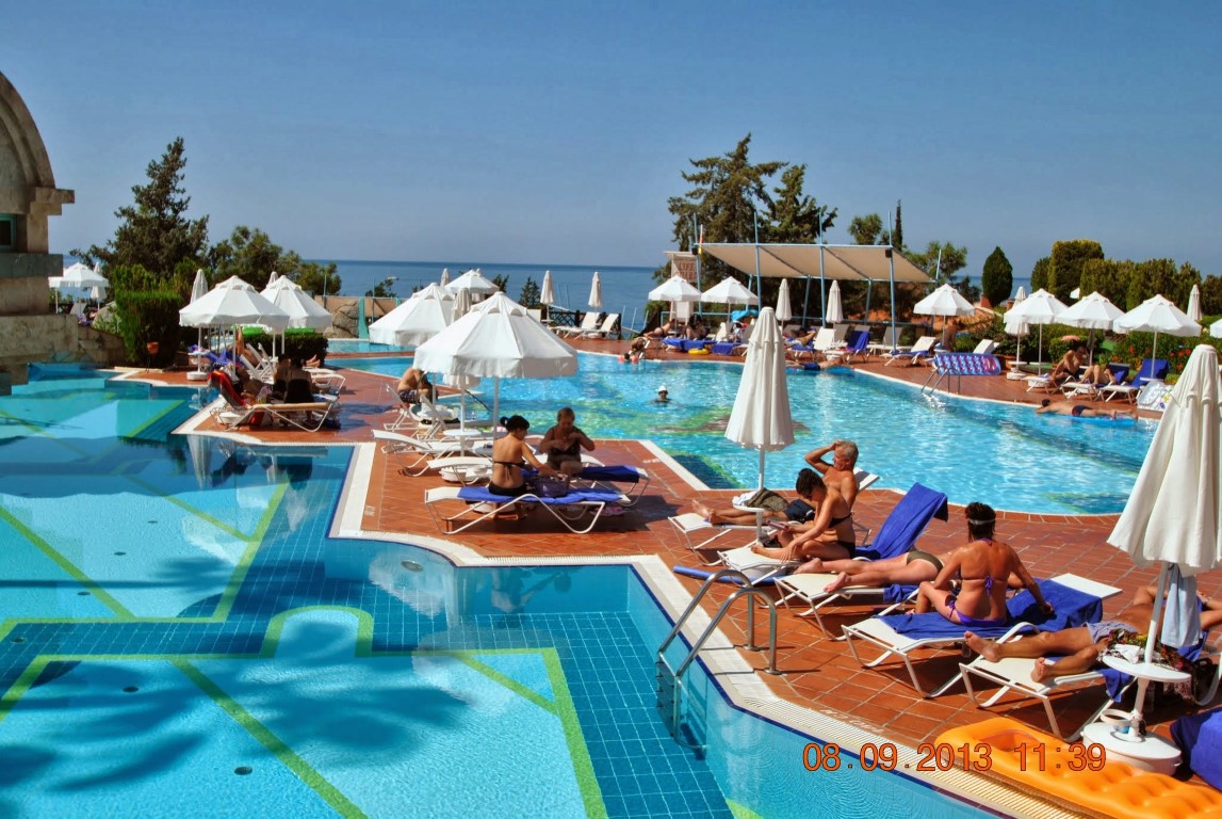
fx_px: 1224
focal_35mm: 36
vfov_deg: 37.0
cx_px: 611
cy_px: 410
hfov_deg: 53.1
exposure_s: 1/320
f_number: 9
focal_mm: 24
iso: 100
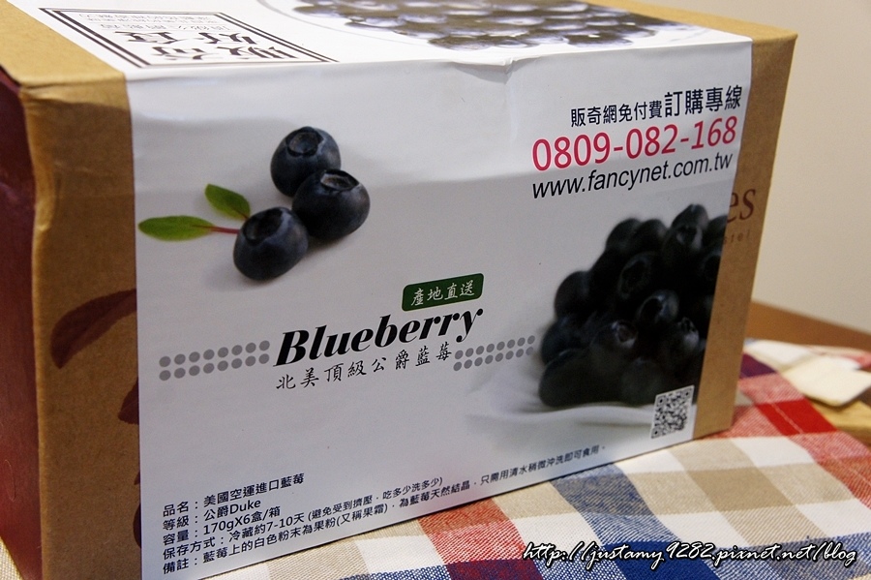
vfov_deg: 28.9
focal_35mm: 46
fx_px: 1124
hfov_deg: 42.3
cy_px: 290
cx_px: 436
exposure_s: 1/15
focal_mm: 31
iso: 1600
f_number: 7.1
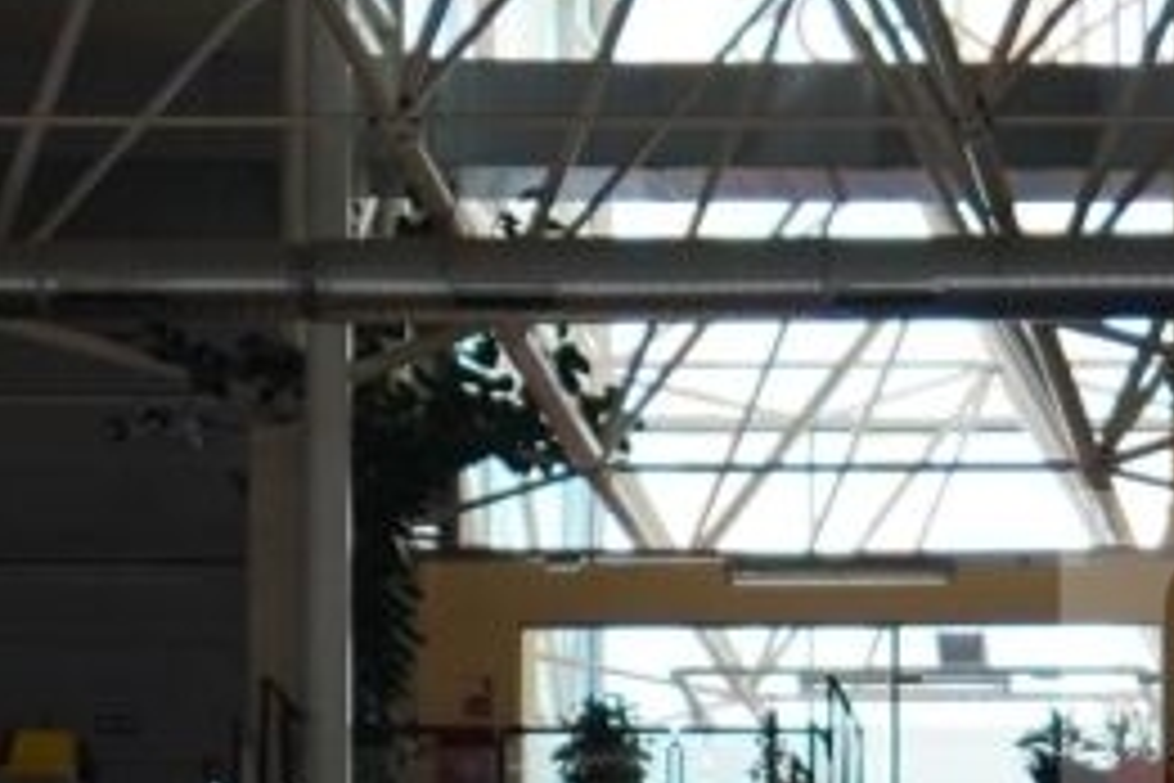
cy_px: 2493
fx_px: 7859
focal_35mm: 241
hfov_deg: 8.4
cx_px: 1480
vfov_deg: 5.3
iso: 400
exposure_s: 1/250
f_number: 2.8
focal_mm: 35
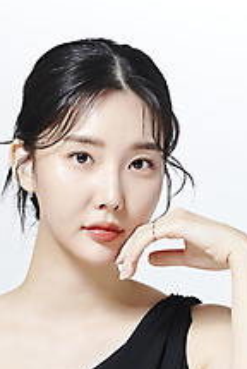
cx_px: 61
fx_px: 2000
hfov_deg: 7.1
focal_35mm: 195
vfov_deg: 10.5
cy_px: 199
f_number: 13
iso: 64
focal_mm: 105
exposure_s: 1/125
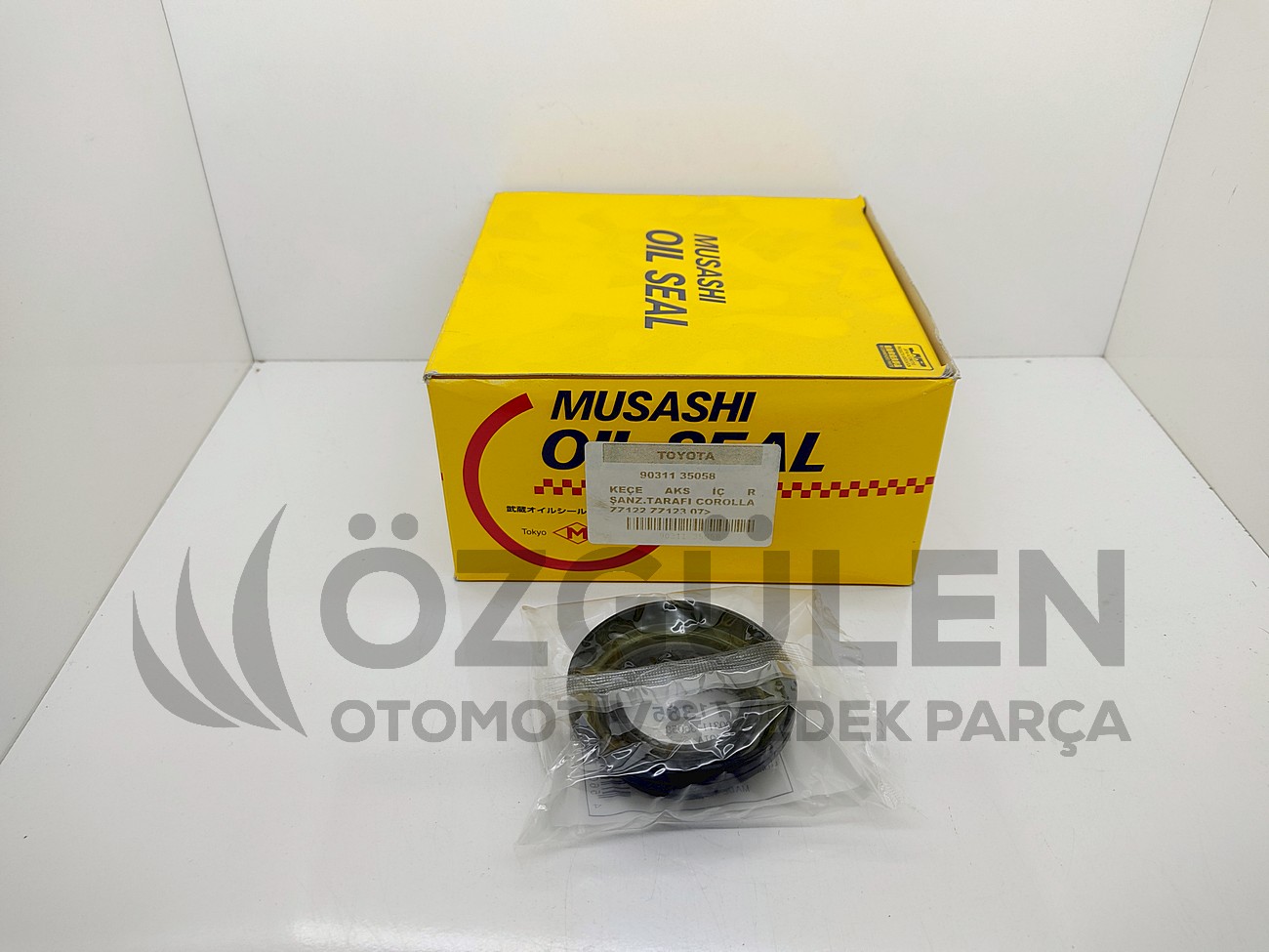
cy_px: 476
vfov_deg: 53.1
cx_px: 634
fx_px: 953
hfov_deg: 67.3
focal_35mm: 26
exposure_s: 1/129
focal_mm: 4.74
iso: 100
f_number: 1.79
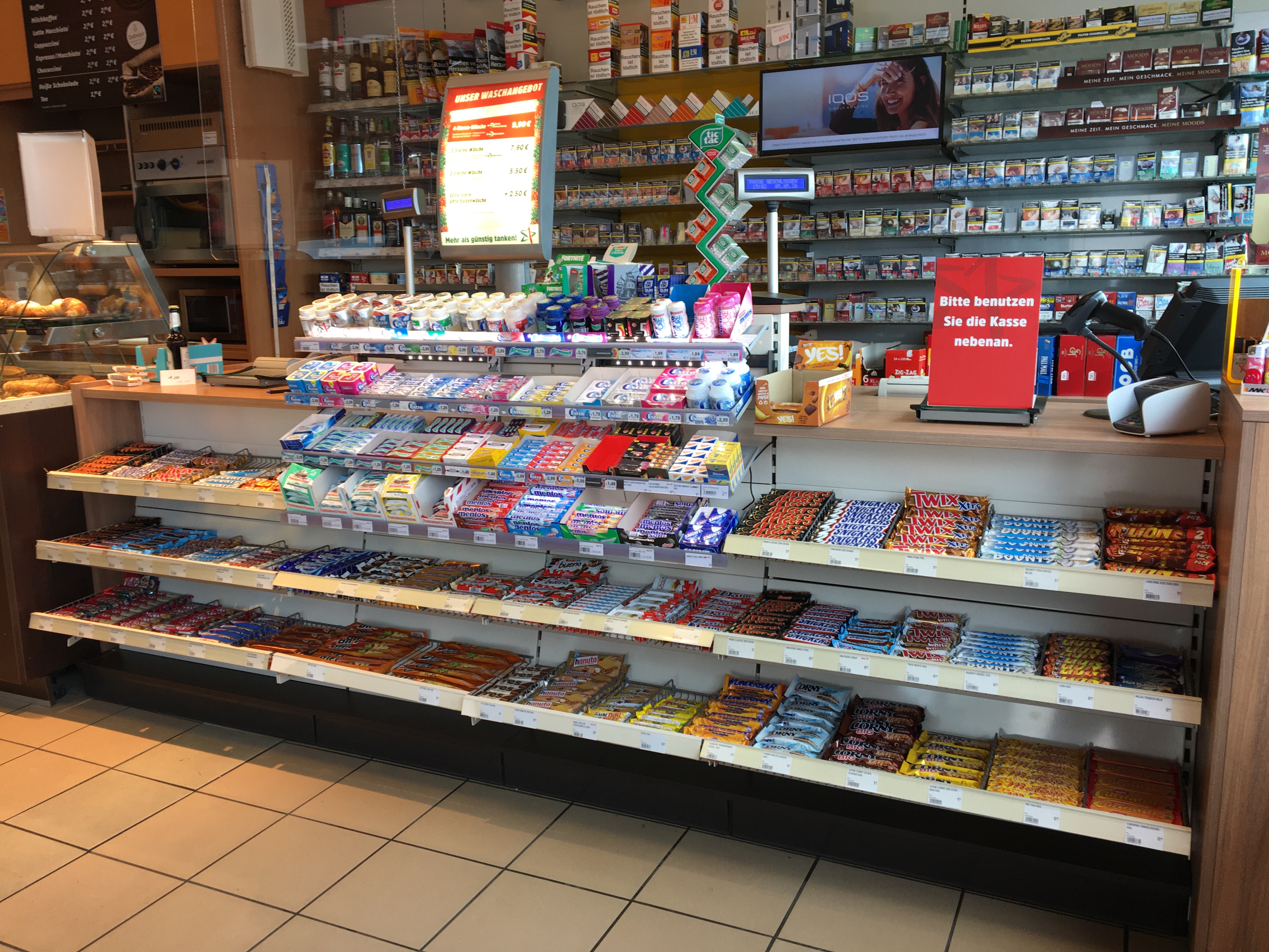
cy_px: 476
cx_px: 634
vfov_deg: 48.2
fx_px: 1063
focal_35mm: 29
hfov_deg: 61.7
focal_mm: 4.15
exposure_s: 1/50
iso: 32
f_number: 2.2
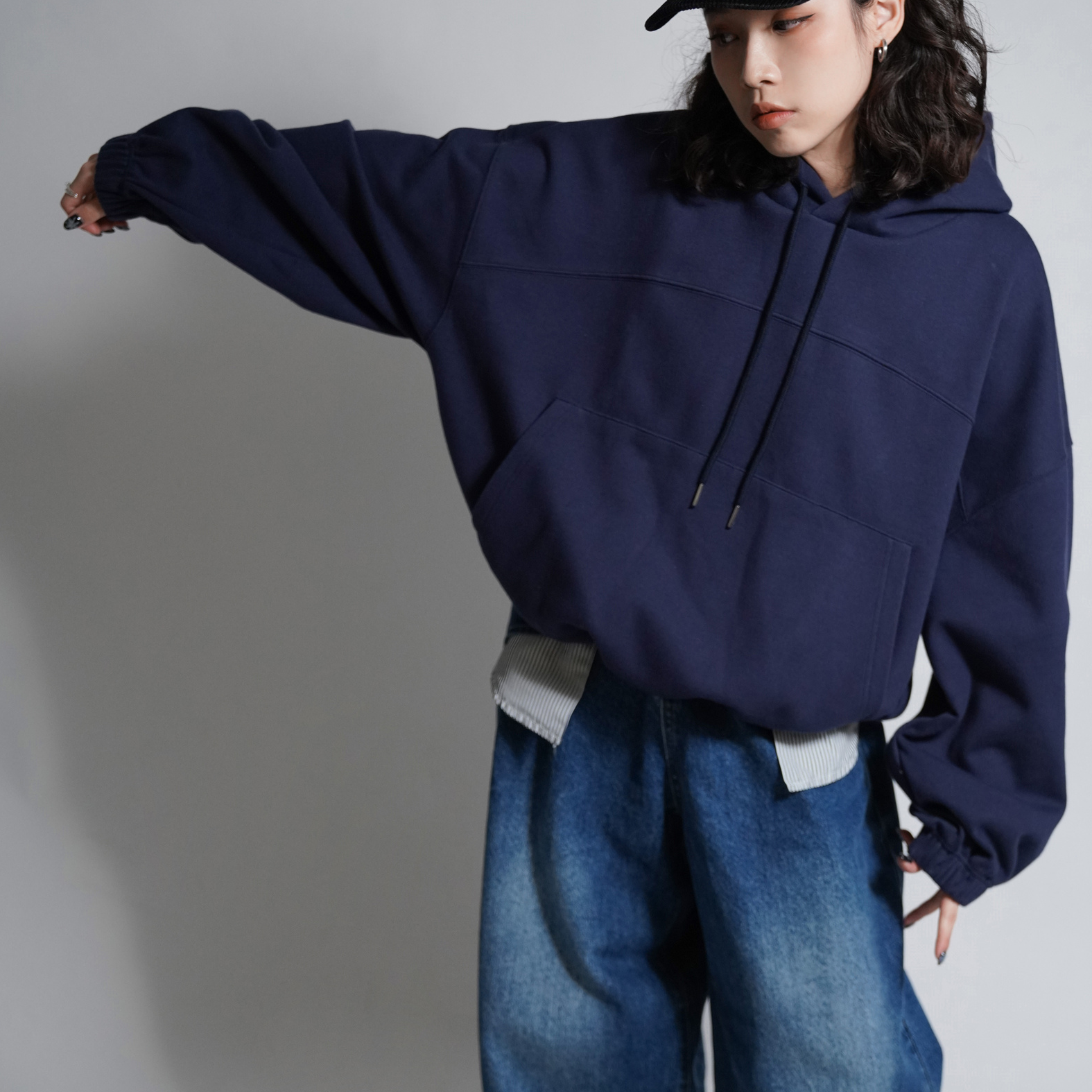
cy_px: 657
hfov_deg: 30.0
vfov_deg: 30.0
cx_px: 541
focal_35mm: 57
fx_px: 2034
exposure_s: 1/160
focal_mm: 44
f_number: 2.8
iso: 1600
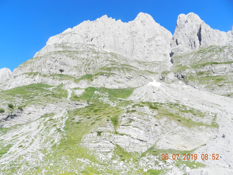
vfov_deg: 58.9
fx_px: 155
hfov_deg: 73.9
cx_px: 116
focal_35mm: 23
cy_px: 88
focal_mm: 4
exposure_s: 1/800
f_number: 4
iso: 160
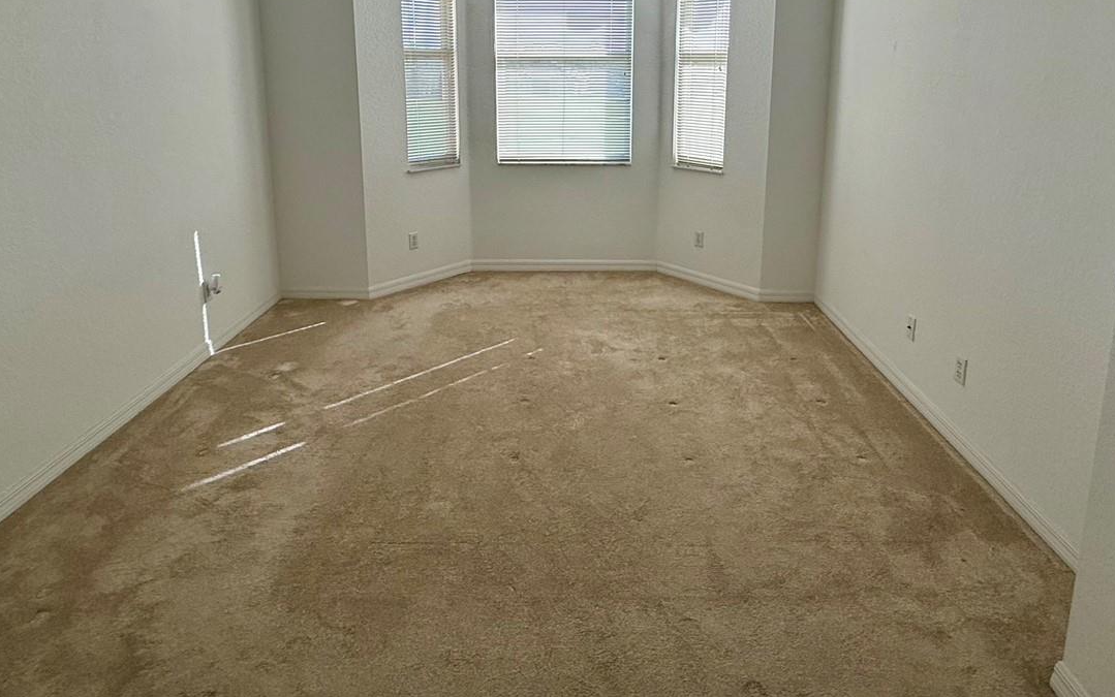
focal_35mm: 22
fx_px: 669
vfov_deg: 52.8
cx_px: 591
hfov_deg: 79.6
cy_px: 179
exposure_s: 1/171
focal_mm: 2.22
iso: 64
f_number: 2.2
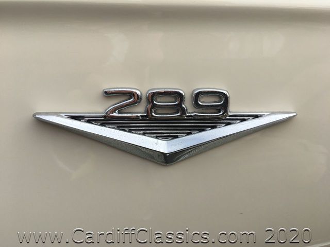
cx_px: 165
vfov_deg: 48.2
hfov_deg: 61.7
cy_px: 124
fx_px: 276
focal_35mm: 29
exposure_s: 1/657
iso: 25
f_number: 2.2
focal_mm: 4.15
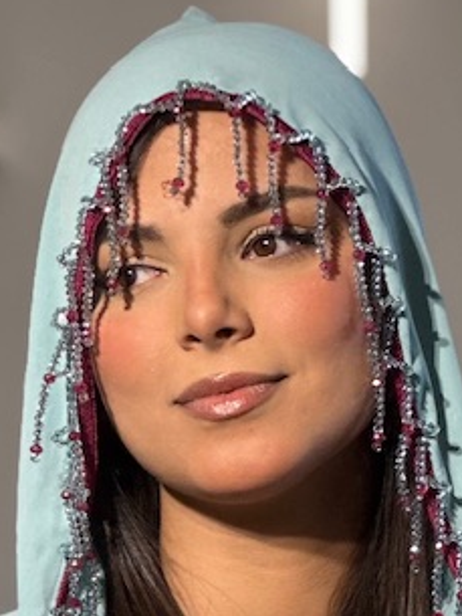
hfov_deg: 4.6
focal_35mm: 323
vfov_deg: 6.1
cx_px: 345
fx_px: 5744
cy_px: 877
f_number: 2.8
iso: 32
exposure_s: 1/100
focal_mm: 9
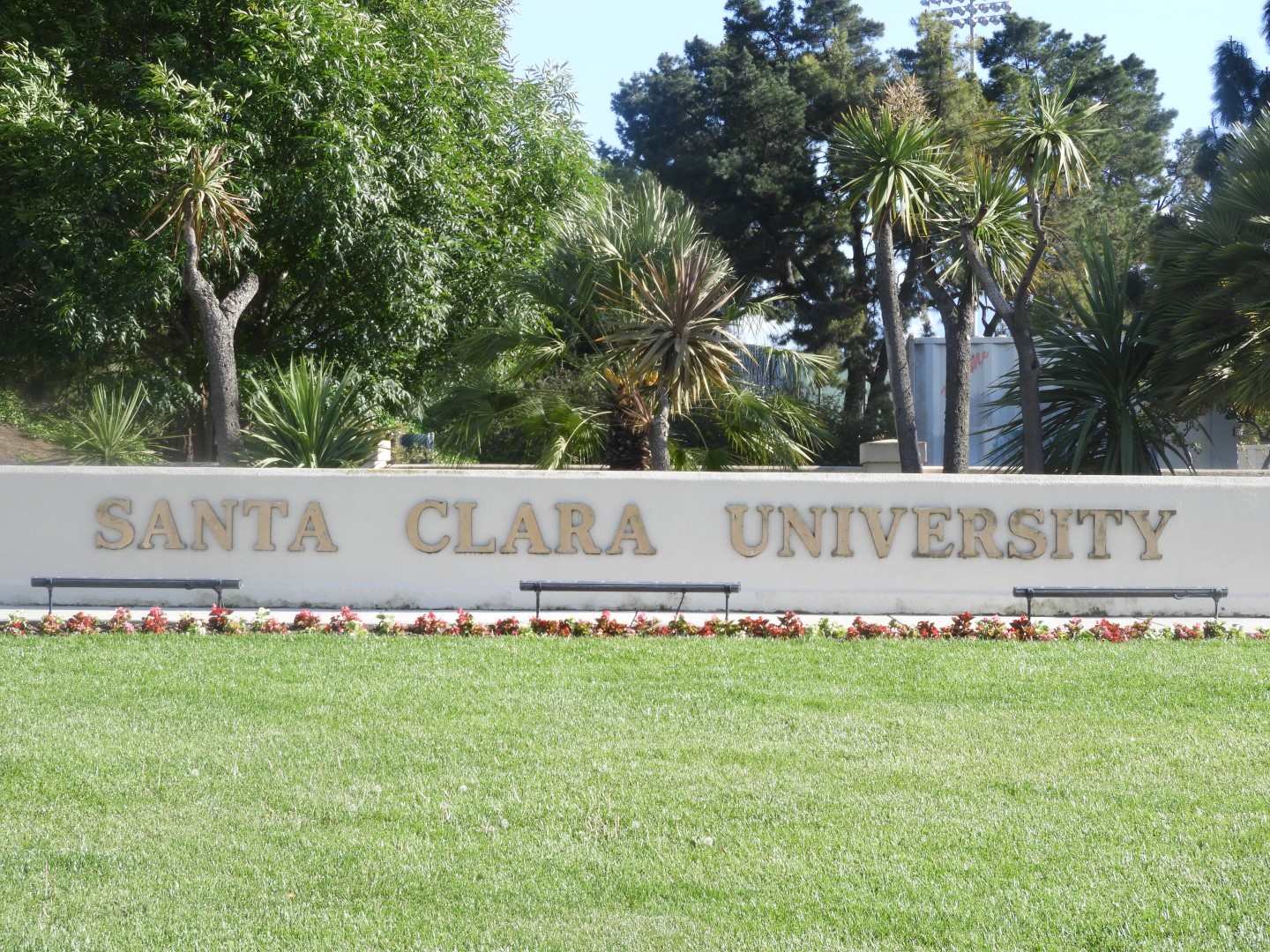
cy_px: 476
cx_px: 635
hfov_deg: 24.4
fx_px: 2935
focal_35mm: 80
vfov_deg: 18.4
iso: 100
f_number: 4.5
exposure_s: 1/250
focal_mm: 14.3
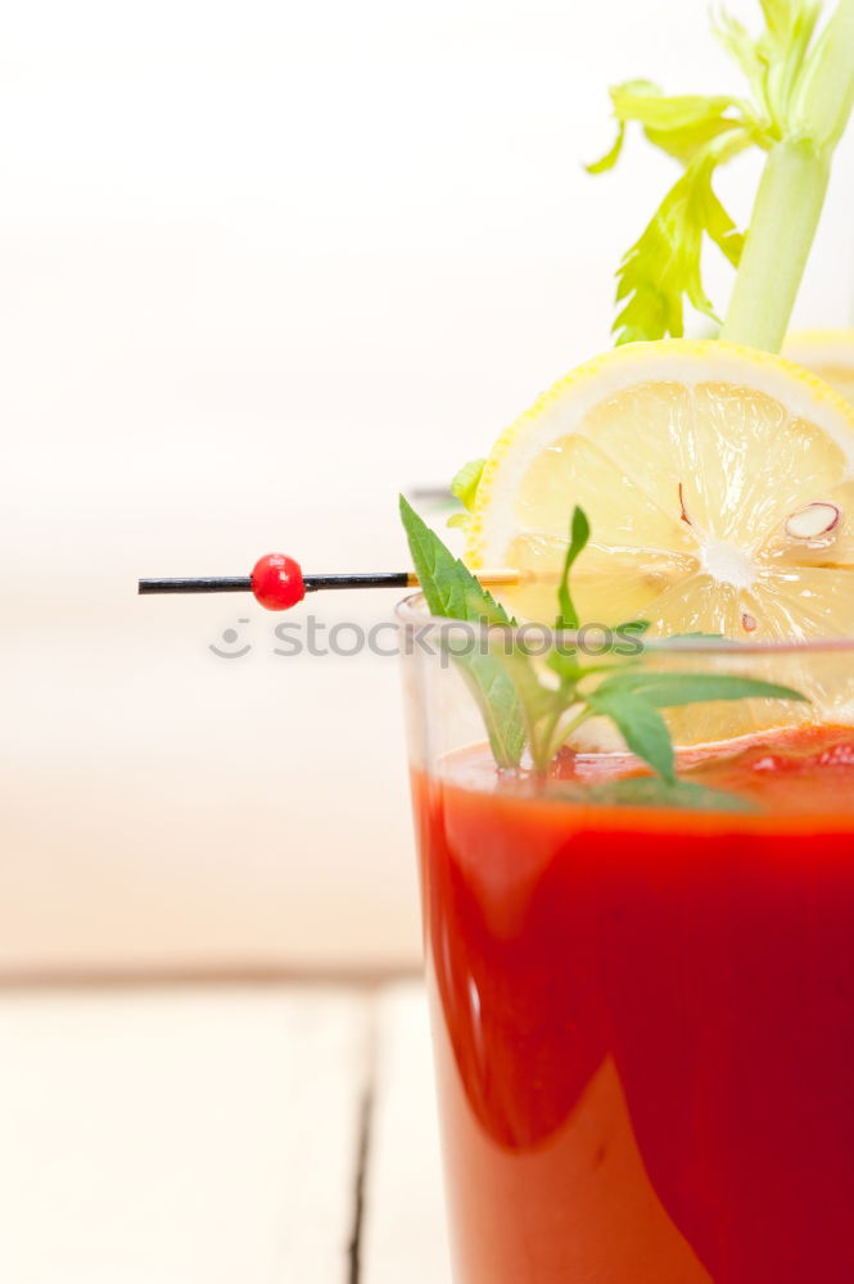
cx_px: 427
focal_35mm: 105
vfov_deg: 19.5
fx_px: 3742
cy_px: 642
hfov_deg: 13.0
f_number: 11
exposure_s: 1/160
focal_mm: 105
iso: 200
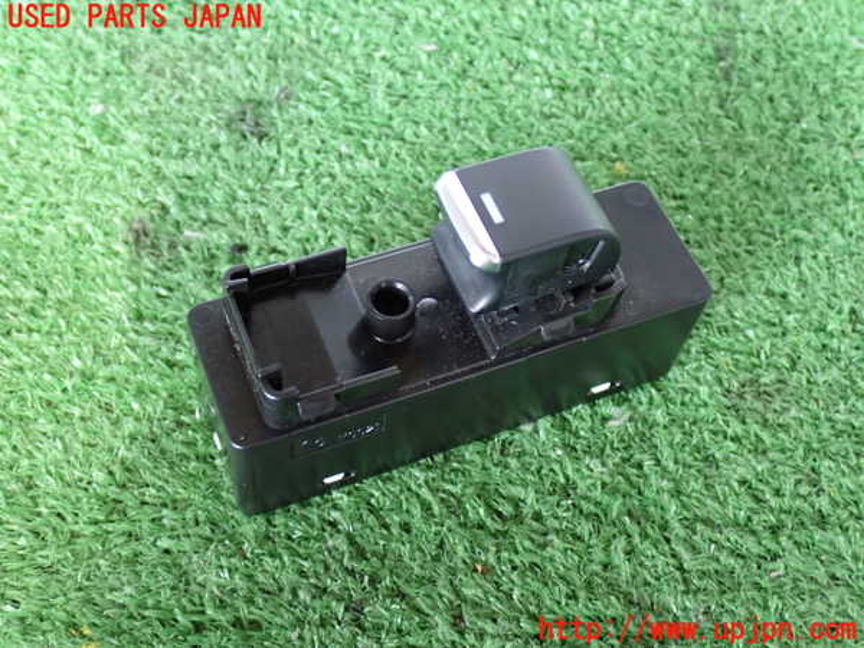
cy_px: 324
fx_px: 1098
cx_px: 432
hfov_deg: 42.9
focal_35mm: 44
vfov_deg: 32.9
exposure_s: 1/15
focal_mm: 7.84
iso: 800
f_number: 2.9
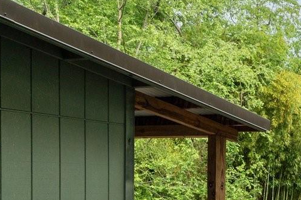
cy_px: 195
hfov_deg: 25.5
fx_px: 476
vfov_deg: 22.9
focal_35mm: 57
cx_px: 461
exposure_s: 1/320
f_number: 8
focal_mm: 14
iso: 200
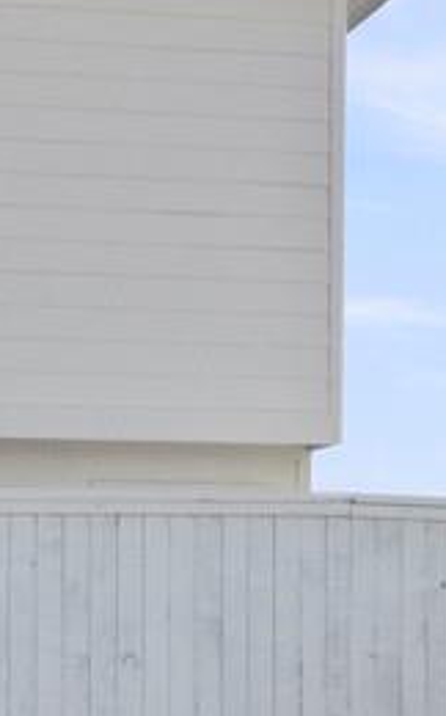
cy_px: 493
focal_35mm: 229
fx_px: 4463
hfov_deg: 5.7
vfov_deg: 9.2
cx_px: 25
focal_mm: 24
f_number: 8
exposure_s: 1/640
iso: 400
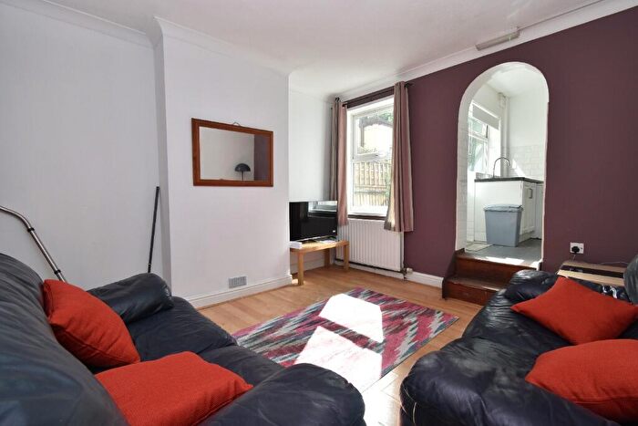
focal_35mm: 15
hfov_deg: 100.4
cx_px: 319
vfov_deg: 77.4
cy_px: 213
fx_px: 266
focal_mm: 10
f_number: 7.1
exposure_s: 1/80
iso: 200
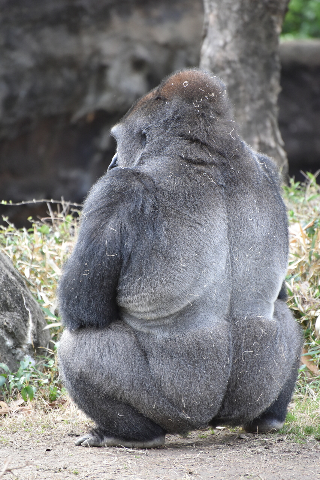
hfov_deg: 5.1
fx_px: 3598
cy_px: 240
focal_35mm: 270
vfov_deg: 7.6
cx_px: 160
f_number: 5.6
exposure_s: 1/640
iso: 2500
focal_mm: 270
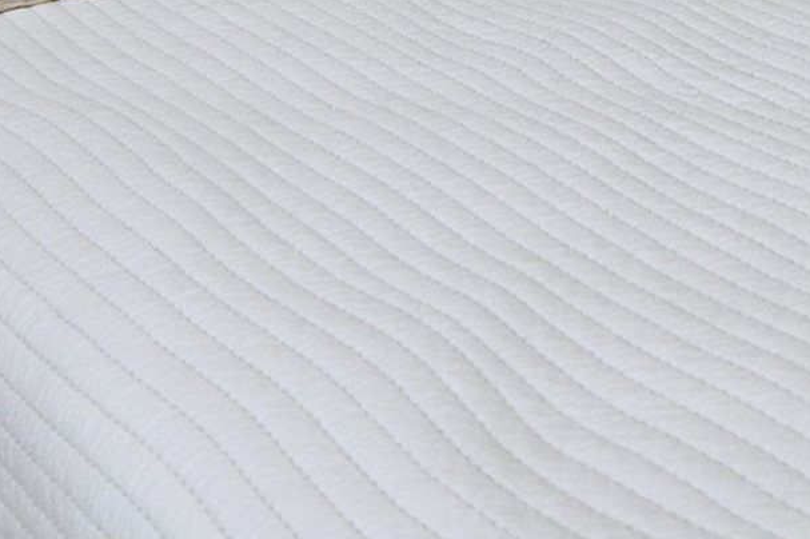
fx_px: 1821
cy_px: -625
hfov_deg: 21.6
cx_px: 1168
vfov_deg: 13.6
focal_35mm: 81
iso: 1250
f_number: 8
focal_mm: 16
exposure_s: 1/2500
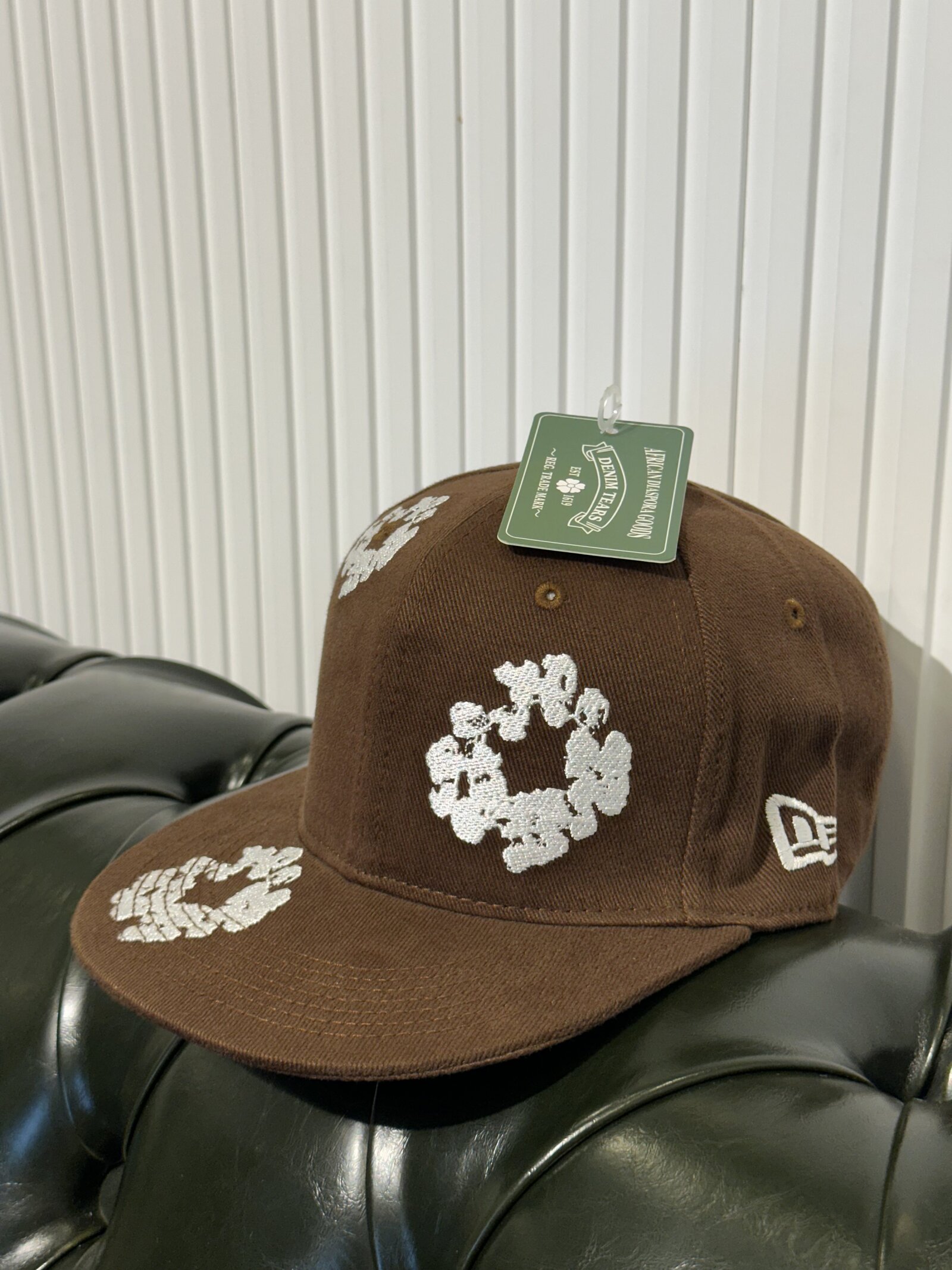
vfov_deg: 39.7
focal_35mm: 48
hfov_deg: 30.3
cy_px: 635
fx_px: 1760
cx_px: 476
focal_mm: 6.86
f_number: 1.78
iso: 64
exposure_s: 1/100
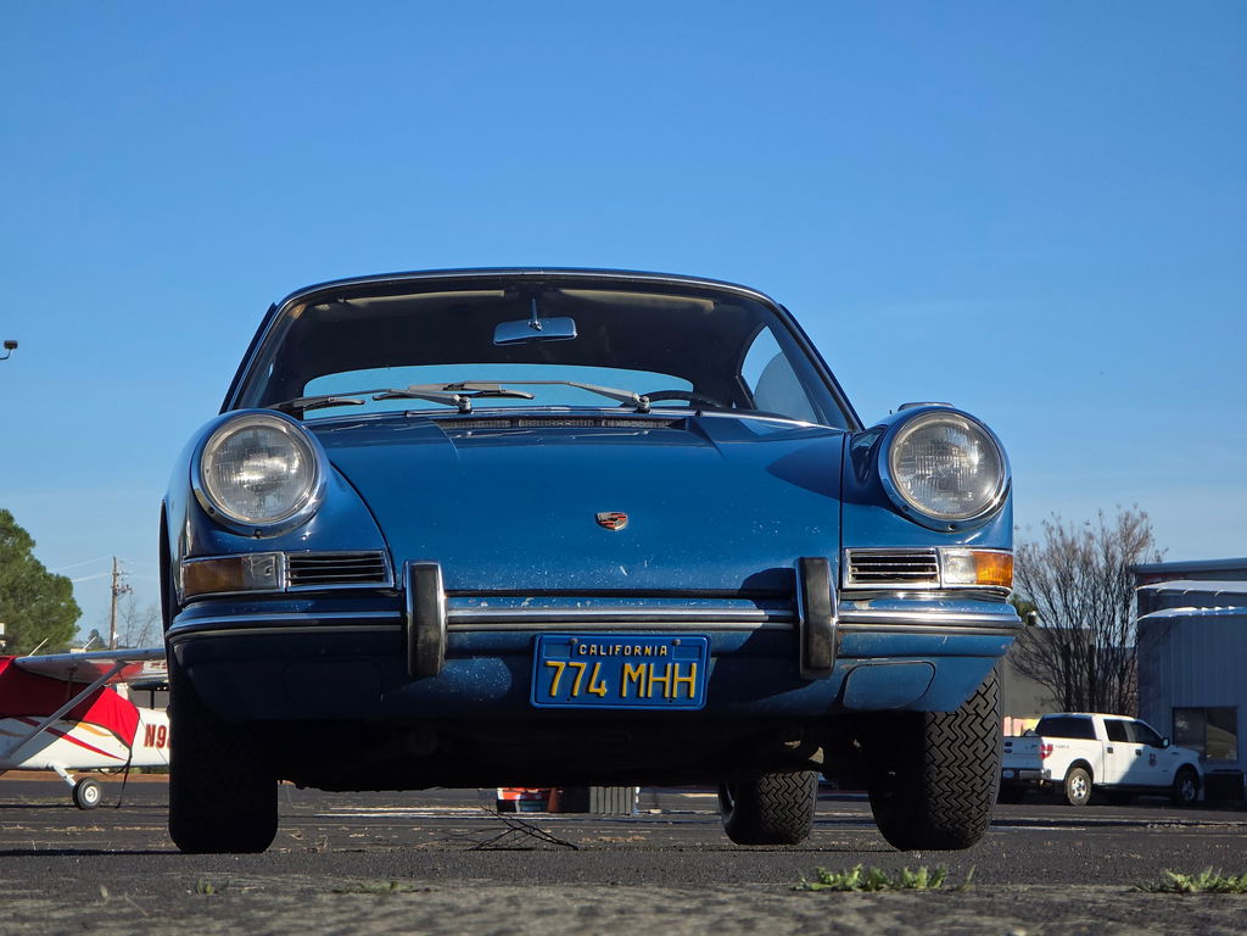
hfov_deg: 17.1
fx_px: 4143
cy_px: 468
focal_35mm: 115
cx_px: 624
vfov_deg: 12.9
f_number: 3.4
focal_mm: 18.6
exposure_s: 1/1186
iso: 64
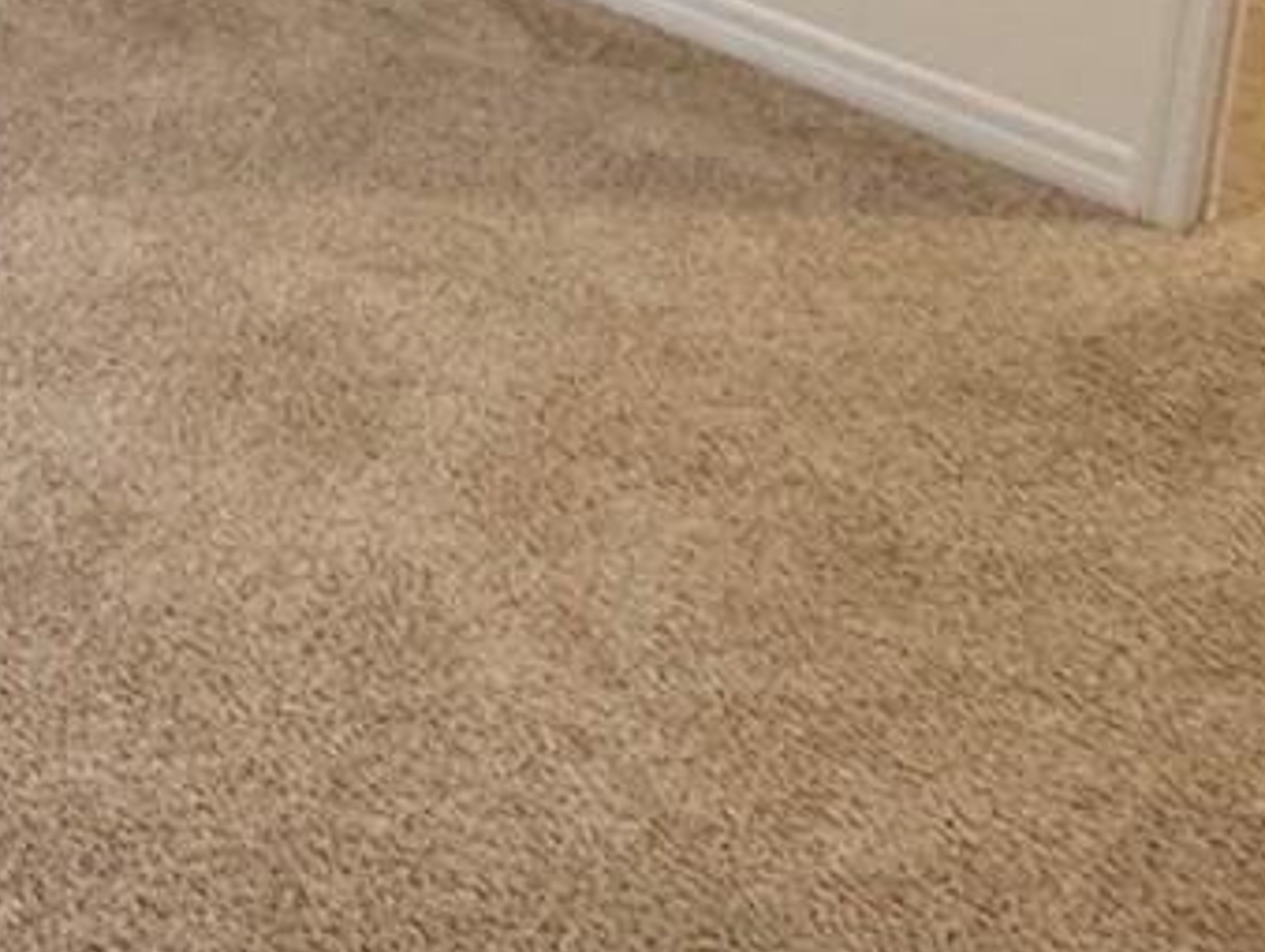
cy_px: -709
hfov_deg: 26.7
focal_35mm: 66
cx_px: -172
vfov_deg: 18.2
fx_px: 2414
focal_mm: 2.22
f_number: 2.2
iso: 320
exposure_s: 1/60
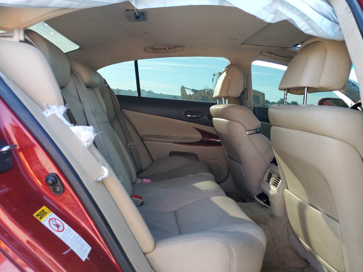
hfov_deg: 67.3
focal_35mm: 26
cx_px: 182
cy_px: 136
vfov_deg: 53.1
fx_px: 273
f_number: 1.5
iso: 50
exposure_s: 1/147
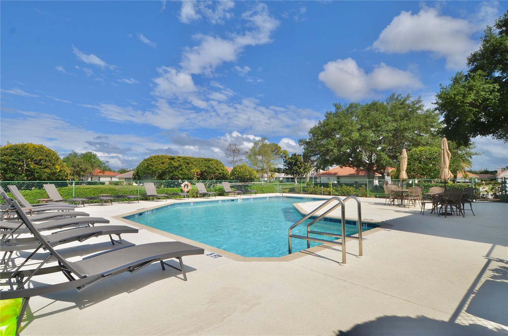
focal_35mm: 18
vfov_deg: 67.1
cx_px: 254
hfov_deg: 90.1
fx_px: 253
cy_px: 168
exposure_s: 1/400
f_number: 10
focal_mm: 12
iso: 100
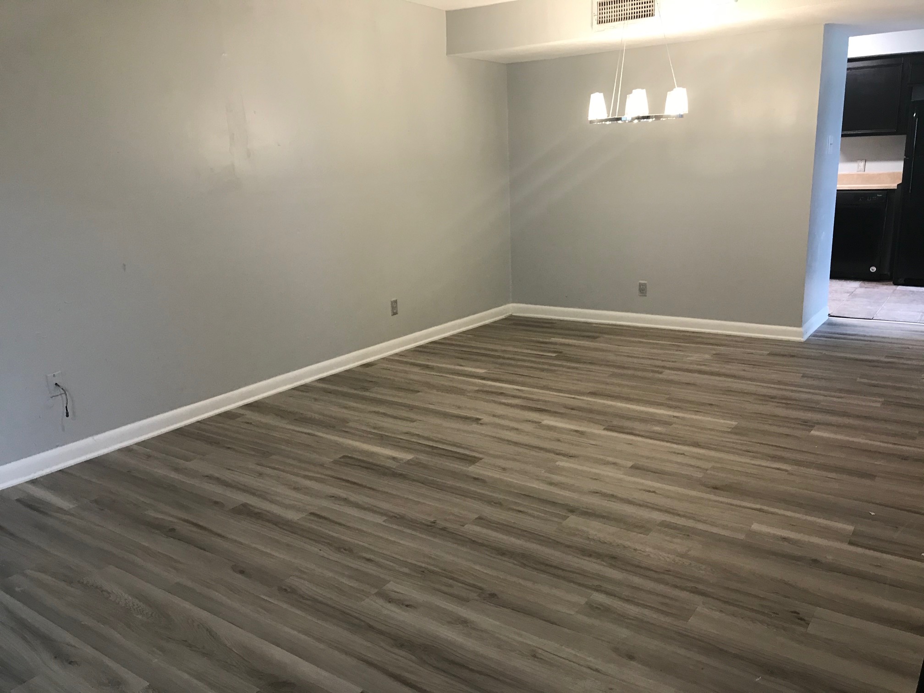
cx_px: 462
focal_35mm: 28
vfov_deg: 49.7
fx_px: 747
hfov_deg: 63.4
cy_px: 346
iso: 40
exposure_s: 1/17
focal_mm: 3.99
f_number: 1.8
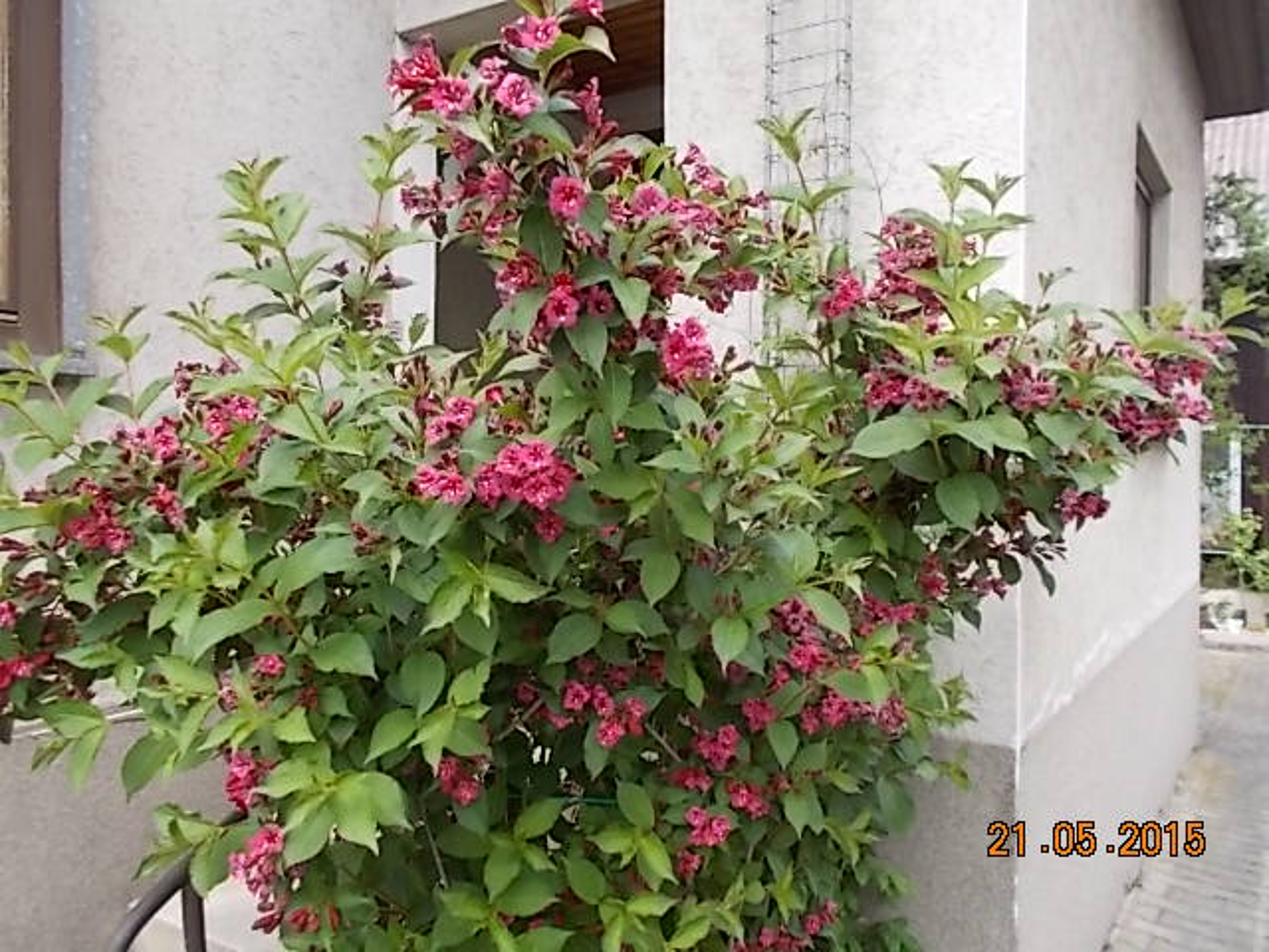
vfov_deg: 46.8
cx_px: 634
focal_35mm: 30
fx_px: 1100
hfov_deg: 60.0
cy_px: 476
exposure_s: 1/160
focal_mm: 5.3
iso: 80
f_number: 3.4
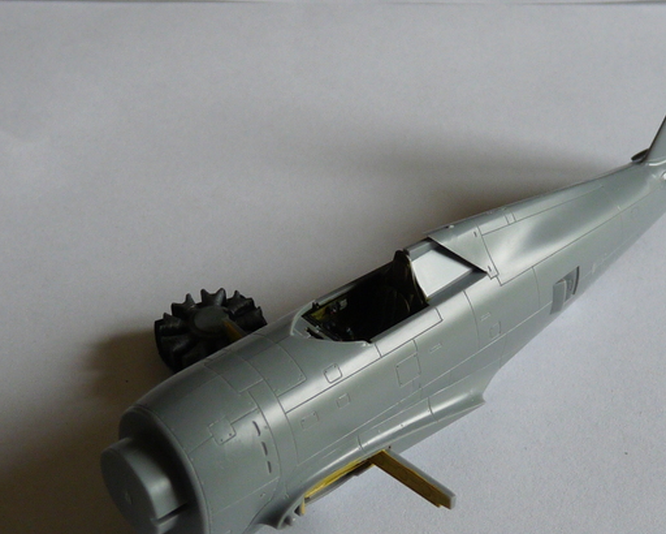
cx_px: 403
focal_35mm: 61
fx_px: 1203
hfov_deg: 30.9
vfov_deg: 25.0
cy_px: 303
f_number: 2.8
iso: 160
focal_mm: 5
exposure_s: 1/30
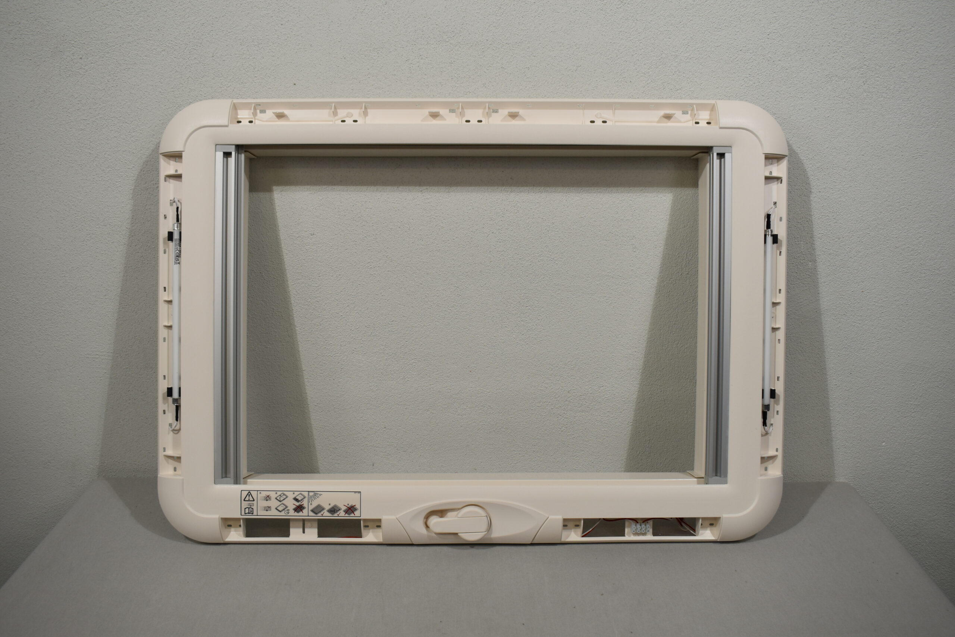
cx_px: 478
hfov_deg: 59.5
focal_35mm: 32
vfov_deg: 41.7
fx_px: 836
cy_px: 318
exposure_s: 1/125
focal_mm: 21
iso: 250
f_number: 5.6
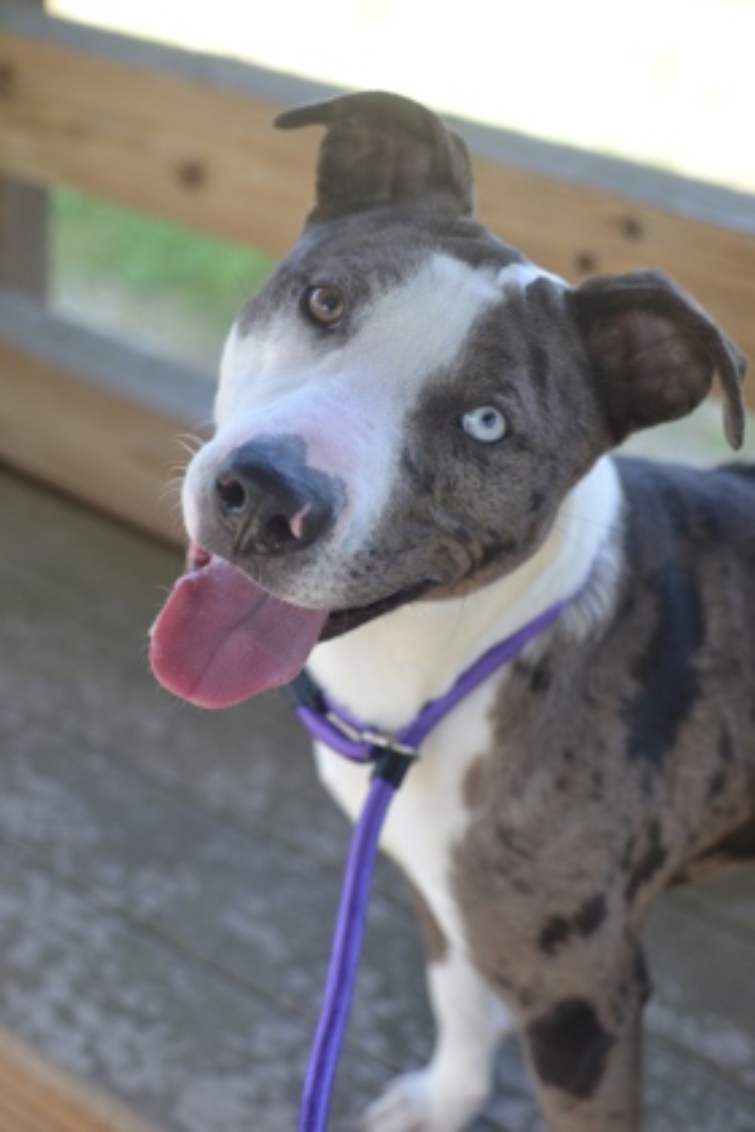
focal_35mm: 52
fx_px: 1651
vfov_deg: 37.9
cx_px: 378
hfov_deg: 25.8
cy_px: 566
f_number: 3.2
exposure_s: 1/640
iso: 400
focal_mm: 35
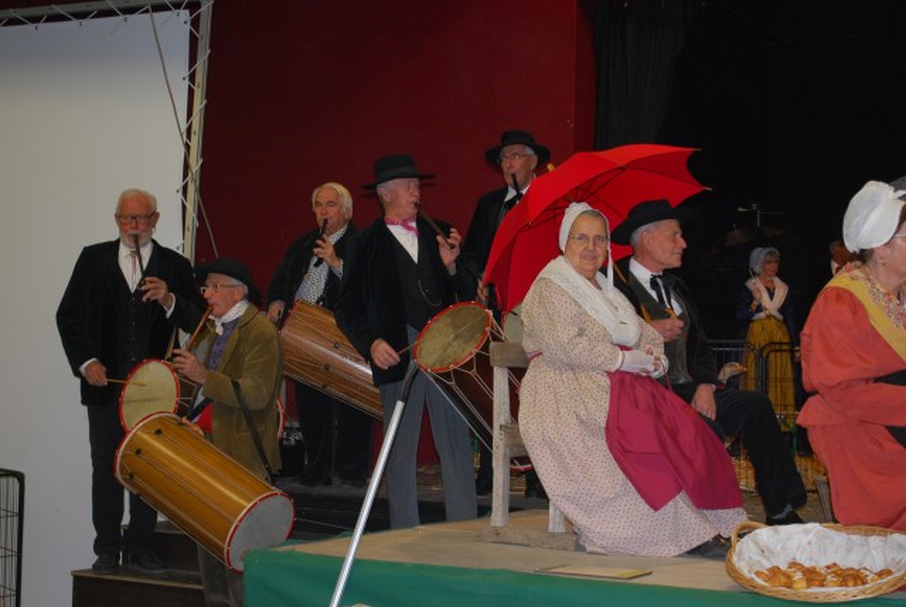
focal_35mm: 60
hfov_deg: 33.3
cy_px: 304
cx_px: 453
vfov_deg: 22.7
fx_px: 1512
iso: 500
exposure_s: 1/60
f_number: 5.3
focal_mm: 40
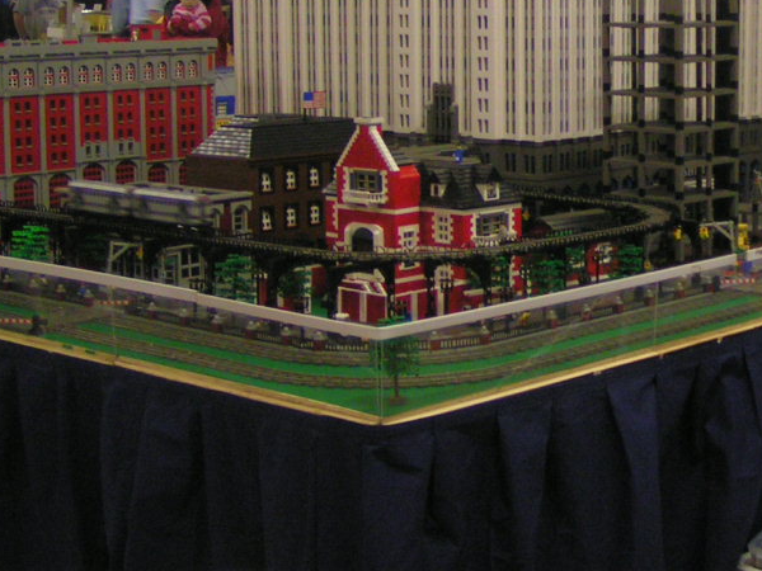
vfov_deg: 17.9
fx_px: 1783
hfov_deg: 23.6
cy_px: 53
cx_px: 654
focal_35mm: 81
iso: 200
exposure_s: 1/30
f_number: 2.8
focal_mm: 5.8
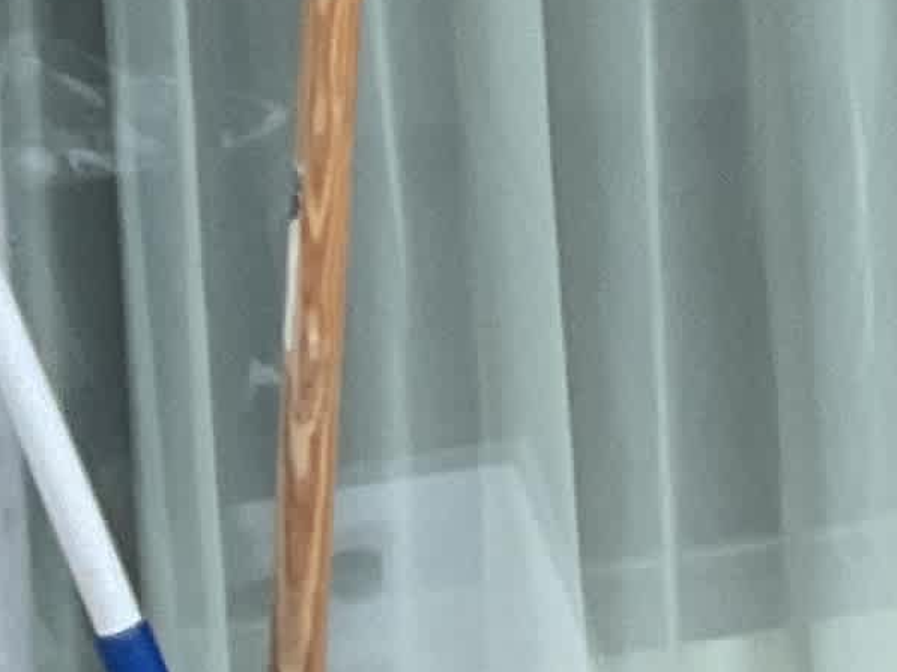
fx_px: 5076
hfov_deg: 8.7
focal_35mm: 196
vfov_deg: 7.4
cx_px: 2521
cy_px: -538
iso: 100
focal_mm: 3
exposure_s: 1/50
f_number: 1.8
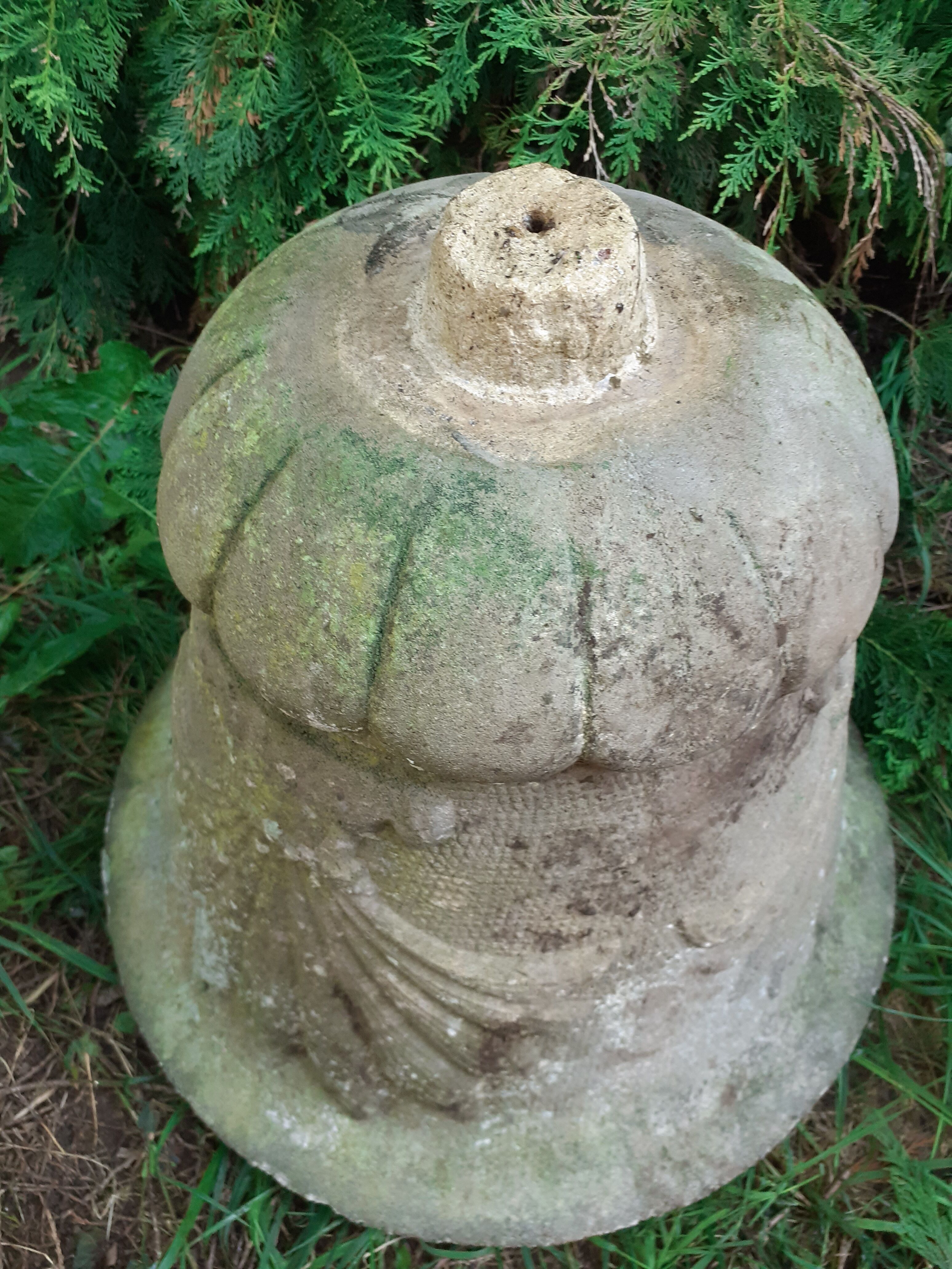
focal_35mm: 27
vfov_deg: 65.3
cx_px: 476
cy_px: 634
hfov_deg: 51.4
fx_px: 990
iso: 80
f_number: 1.9
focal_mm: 3.6
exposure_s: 1/100
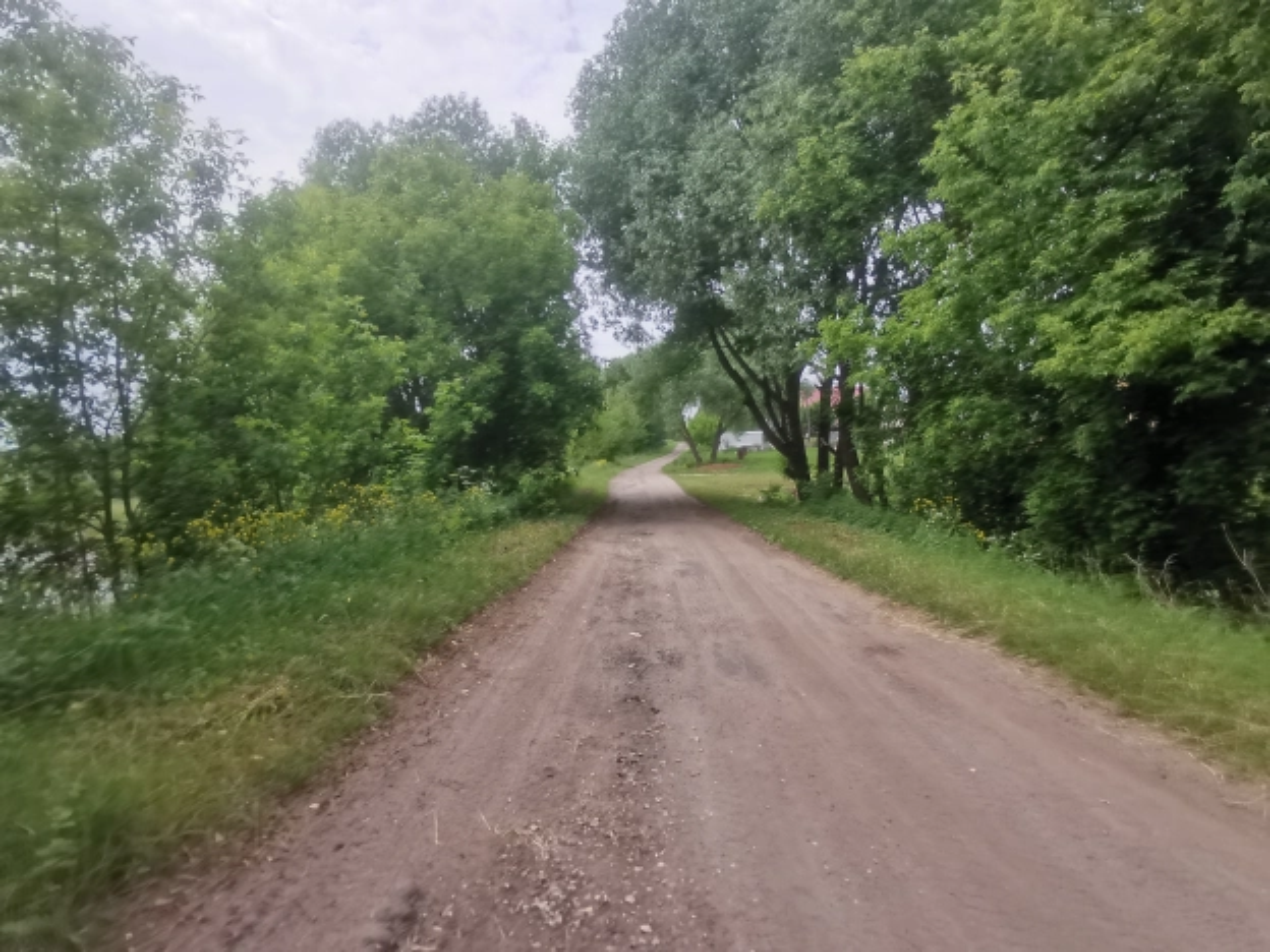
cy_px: 476
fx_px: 770
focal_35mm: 21
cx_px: 635
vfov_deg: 63.4
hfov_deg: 79.0
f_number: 2.2
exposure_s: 1/916
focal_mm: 2.23
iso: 50
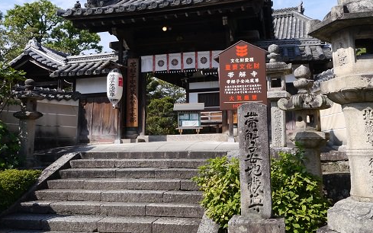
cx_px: 207
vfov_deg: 32.4
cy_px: 69
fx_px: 397
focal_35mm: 39
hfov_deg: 50.3
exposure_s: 1/320
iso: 160
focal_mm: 15
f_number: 7.1
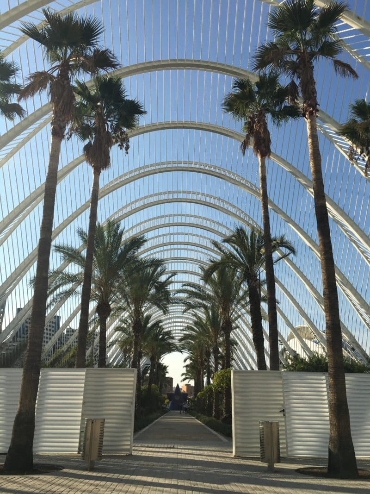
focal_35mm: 29
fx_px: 413
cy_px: 247
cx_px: 185
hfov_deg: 48.2
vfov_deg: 61.7
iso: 25
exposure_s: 1/1538
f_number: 2.2
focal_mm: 4.15
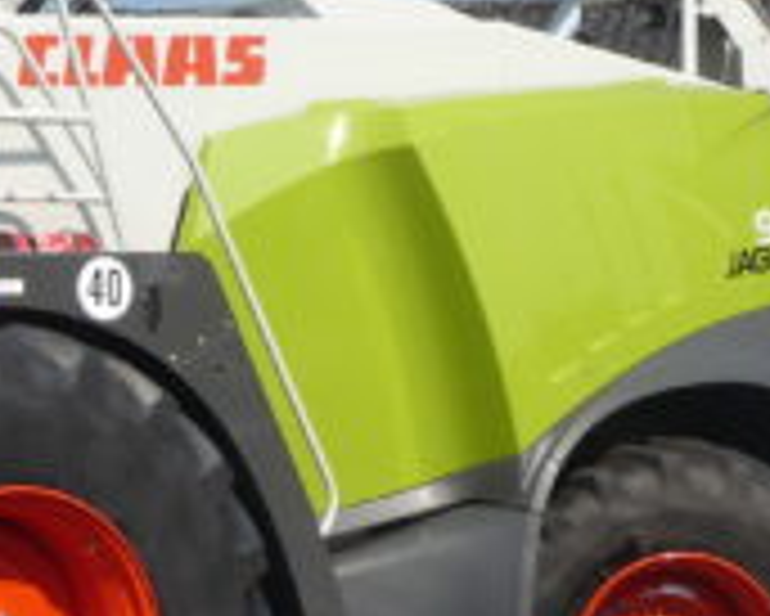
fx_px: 2759
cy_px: 286
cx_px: 272
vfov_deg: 12.8
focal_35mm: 121
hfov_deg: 15.9
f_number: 9
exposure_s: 1/250
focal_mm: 5.6
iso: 100
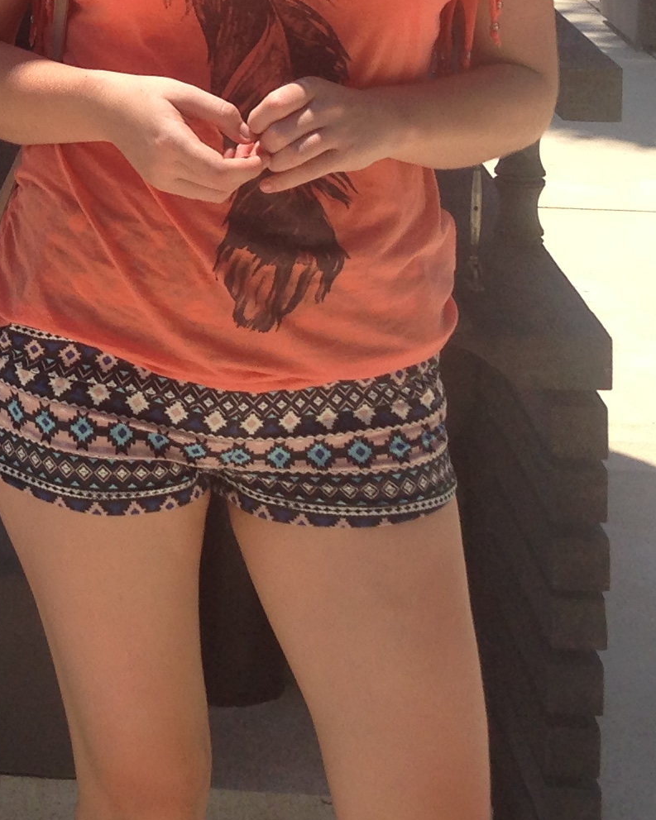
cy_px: -56
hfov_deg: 13.6
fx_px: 2574
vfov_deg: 17.6
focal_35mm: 106
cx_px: -357
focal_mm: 4.12
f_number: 2.4
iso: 50
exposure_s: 1/1506
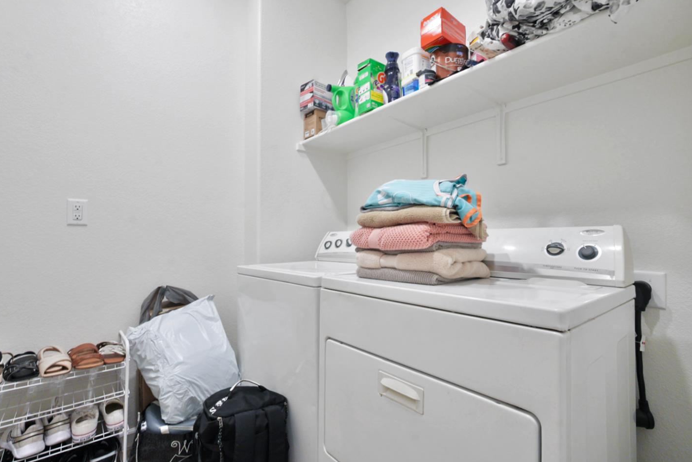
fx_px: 327
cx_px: 346
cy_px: 233
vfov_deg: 70.4
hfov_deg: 93.3
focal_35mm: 17
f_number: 8
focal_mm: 16
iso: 5000
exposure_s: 1/30
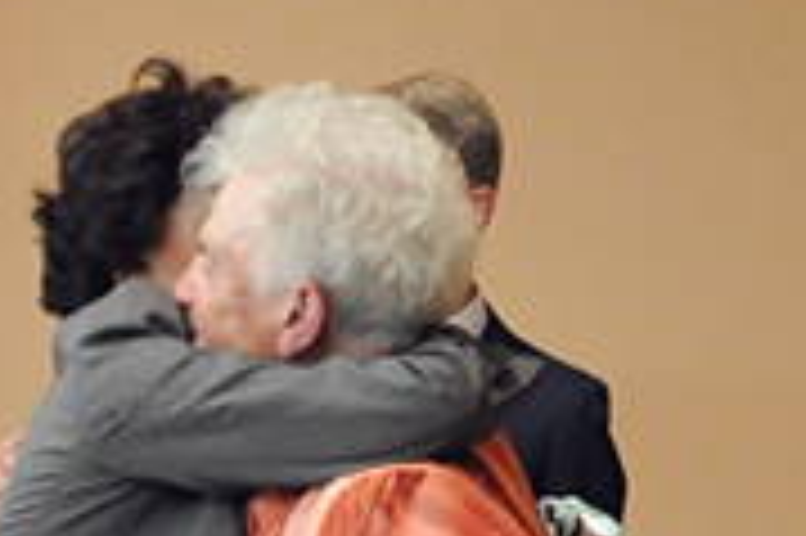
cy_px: 957
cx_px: -288
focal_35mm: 149
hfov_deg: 13.2
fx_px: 3341
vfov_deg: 8.8
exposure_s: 1/80
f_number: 5
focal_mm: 21
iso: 2500
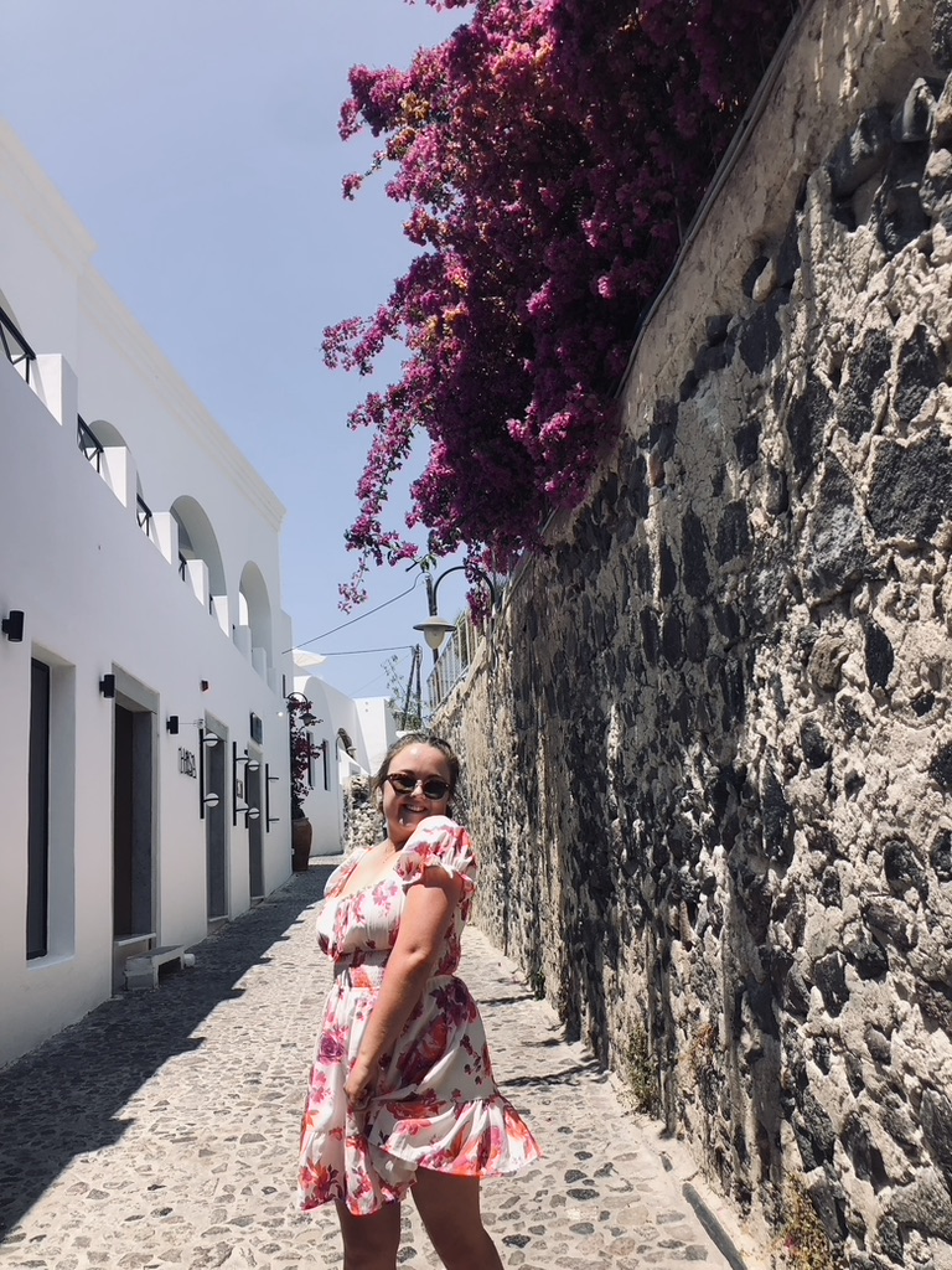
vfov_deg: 63.4
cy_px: 635
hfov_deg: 49.7
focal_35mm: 28
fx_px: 1027
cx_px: 476
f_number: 1.8
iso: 20
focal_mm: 3.99
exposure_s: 1/1600
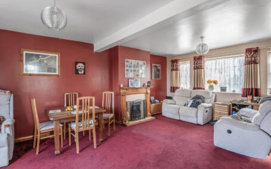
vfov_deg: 67.9
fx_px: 126
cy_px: 78
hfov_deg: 94.3
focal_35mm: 17
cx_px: 133
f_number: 8
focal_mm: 16
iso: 800
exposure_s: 1/8
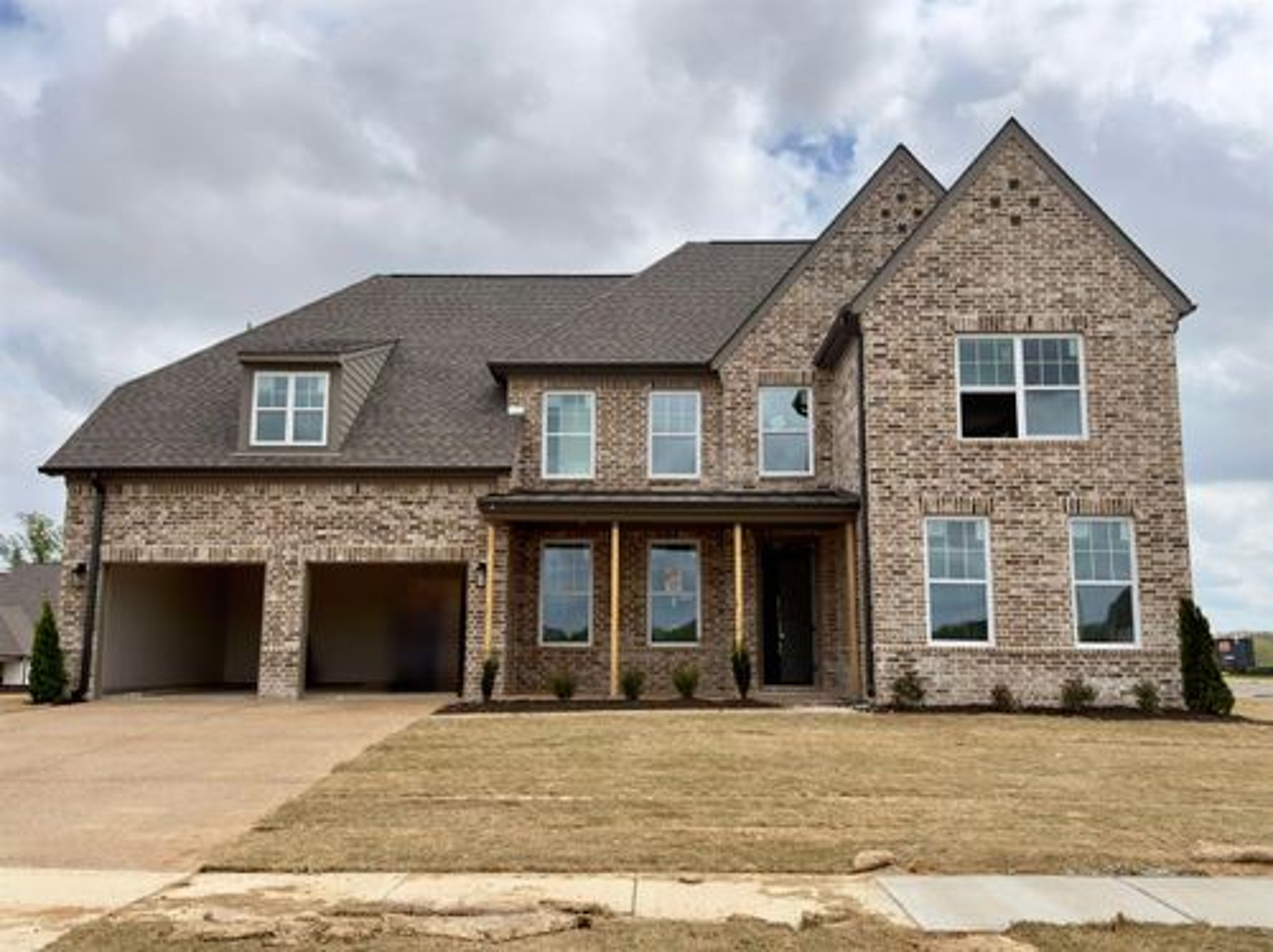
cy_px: 476
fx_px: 1139
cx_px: 636
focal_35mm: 31
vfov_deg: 45.4
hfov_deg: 58.4
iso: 64
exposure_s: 1/6173
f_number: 1.78
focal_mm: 6.76
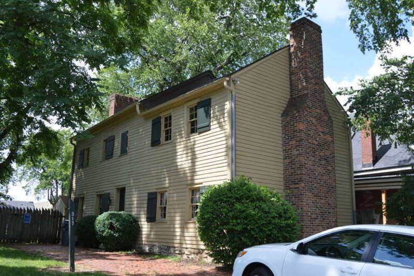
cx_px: 207
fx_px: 379
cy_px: 138
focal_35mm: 33
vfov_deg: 39.9
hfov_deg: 57.3
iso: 100
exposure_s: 1/160
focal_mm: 22
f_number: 6.3
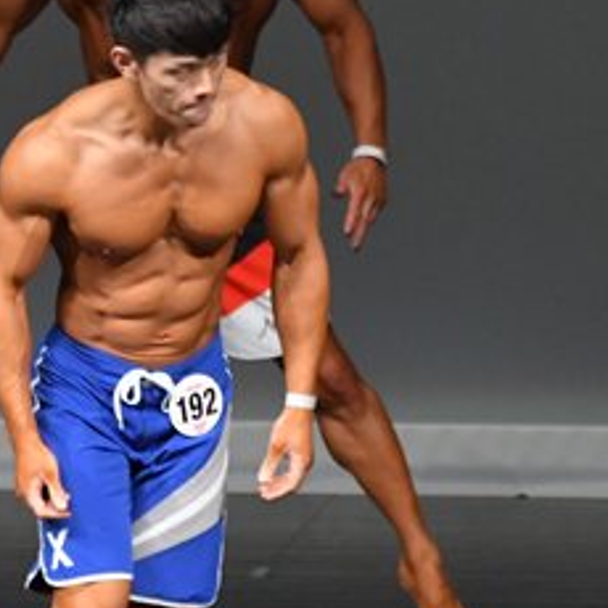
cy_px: 354
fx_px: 17944
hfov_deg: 1.9
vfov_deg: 1.9
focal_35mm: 903
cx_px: 131
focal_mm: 210
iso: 4000
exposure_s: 1/400
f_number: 5.6
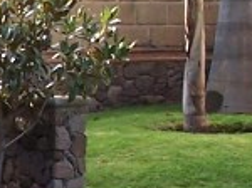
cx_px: -133
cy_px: 153
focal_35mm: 260
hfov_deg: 7.5
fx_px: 1890
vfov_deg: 5.7
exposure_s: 1/180
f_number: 2.8
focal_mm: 6.3
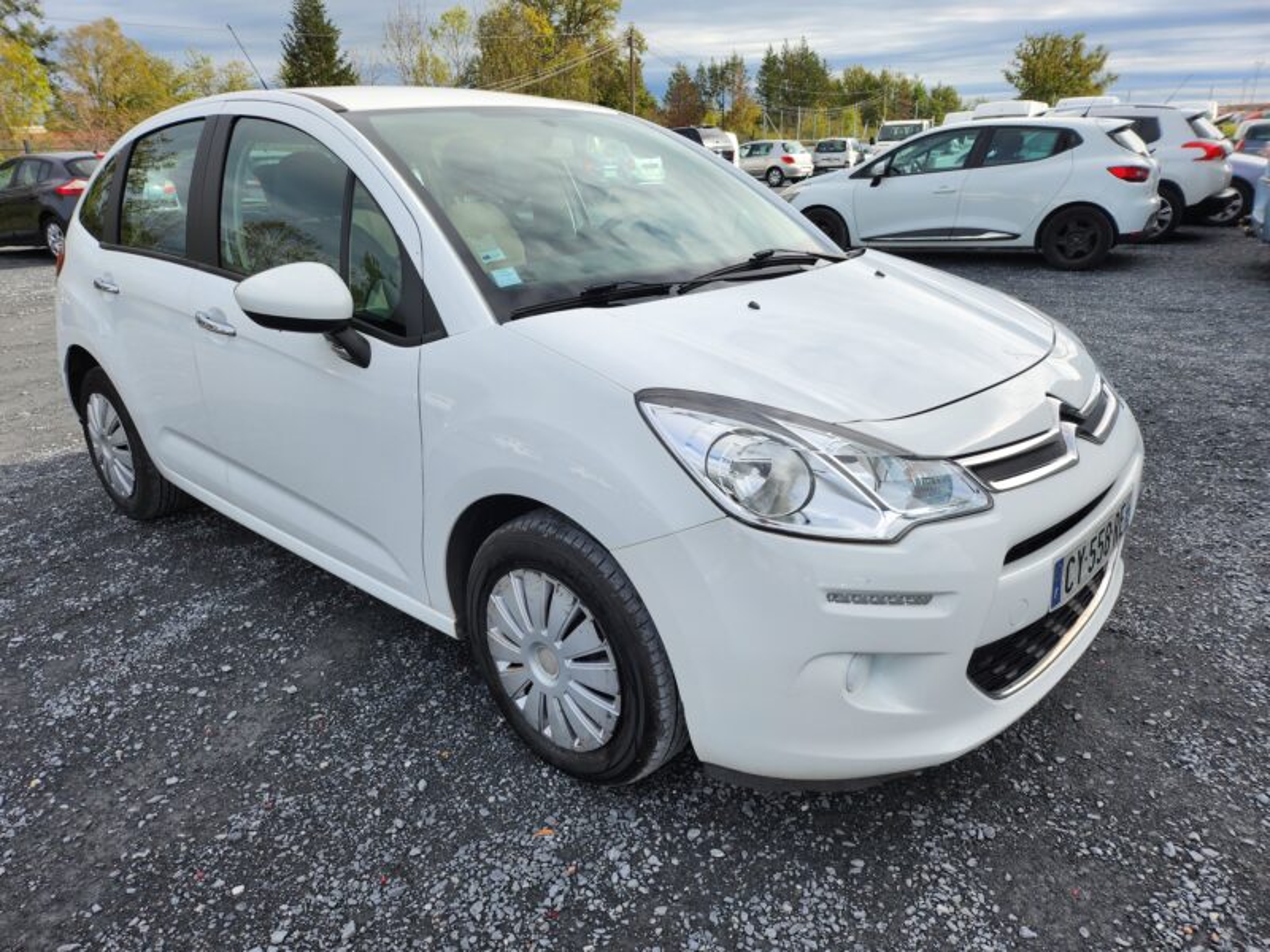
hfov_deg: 71.6
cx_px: 635
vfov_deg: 56.8
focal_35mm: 24
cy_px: 476
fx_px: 881
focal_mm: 5
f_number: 1.8
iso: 50
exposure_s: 1/2277
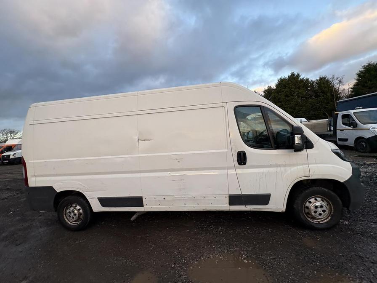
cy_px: 142
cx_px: 188
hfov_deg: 102.1
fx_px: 152
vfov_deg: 85.7
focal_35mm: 14
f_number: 2.2
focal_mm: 2.22
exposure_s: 1/129
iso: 40
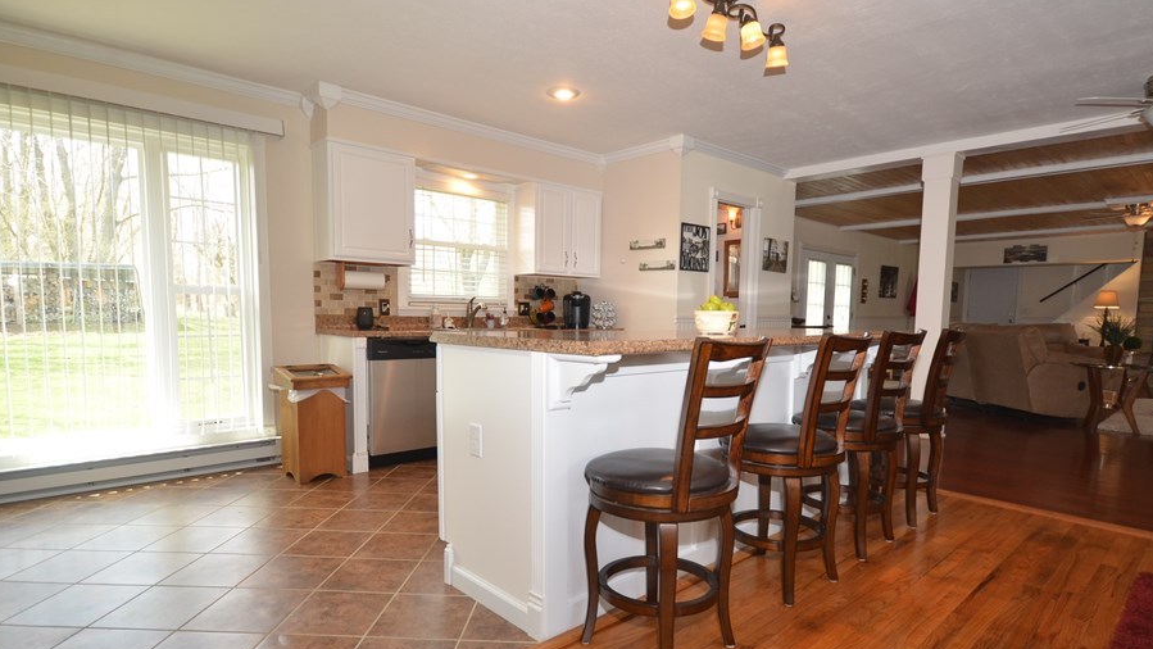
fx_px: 581
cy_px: 347
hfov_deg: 89.5
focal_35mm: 19
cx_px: 588
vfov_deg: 58.3
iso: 360
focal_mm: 10
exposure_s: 1/60
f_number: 4
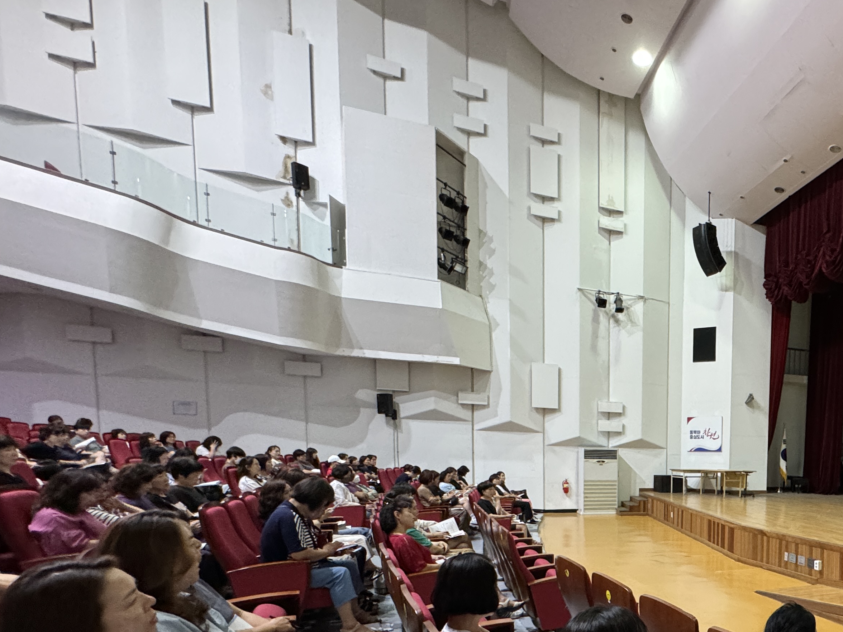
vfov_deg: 53.0
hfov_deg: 63.2
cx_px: 712
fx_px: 584
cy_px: 509
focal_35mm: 24
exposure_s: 1/60
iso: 500
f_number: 2.2
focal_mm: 2.22
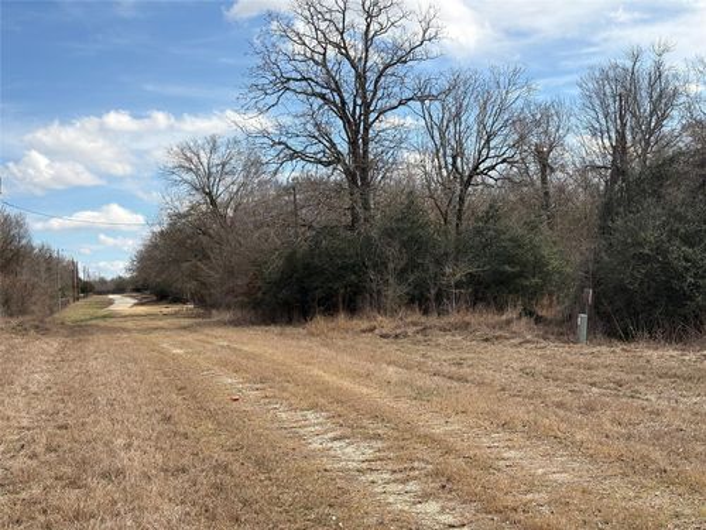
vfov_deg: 28.0
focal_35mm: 52
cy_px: 265
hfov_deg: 36.8
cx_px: 353
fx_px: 1061
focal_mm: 5.96
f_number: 1.6
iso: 32
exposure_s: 1/2994
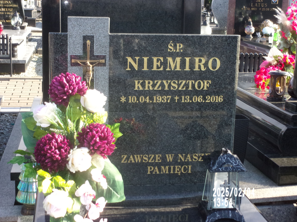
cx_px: 148
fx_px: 558
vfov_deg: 22.6
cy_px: 109
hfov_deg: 29.8
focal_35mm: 65
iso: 200
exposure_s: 1/250
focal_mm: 11.5
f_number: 5.2
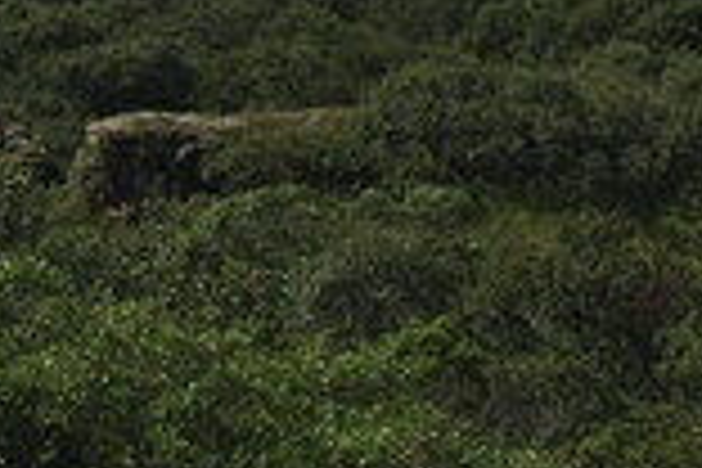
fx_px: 2418
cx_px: 234
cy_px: -198
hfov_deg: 16.5
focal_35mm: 124
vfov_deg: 10.7
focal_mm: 4.15
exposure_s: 1/3597
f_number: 2.2
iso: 32
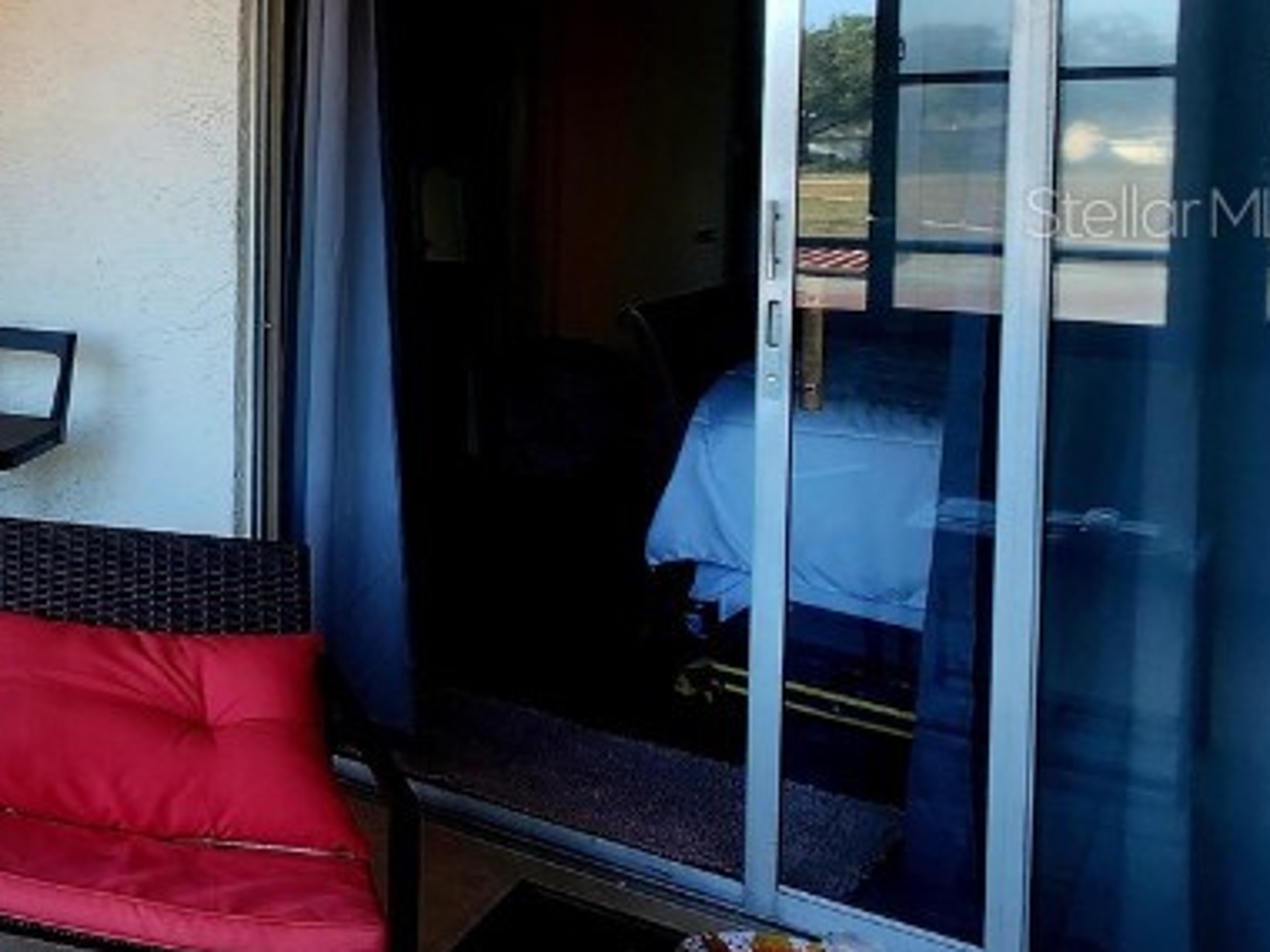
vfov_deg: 39.3
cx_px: -371
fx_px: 1284
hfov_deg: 35.8
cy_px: 210
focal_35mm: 35
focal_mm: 2.2
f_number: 2.2
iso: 64
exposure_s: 1/60.2
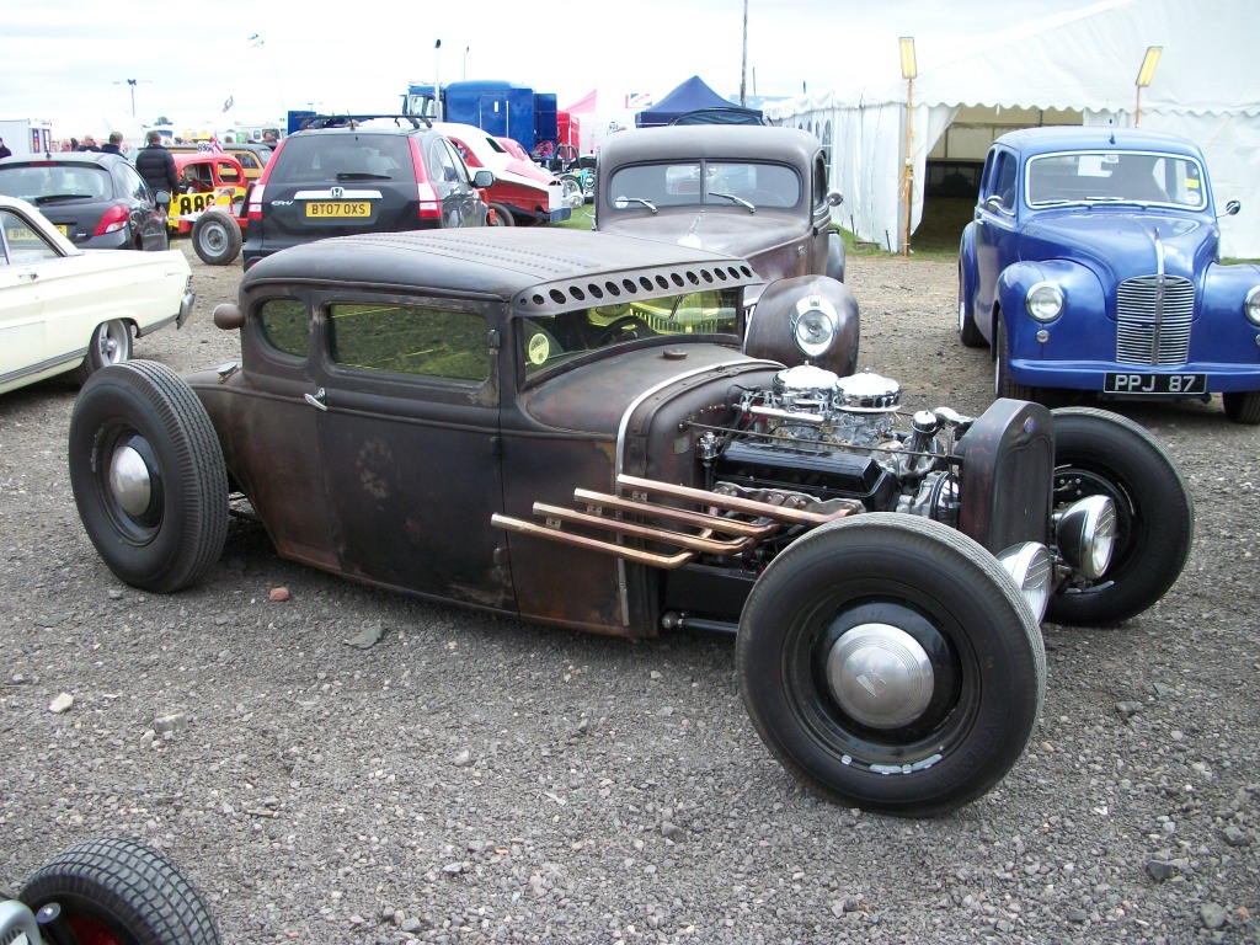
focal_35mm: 35
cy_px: 472
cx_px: 630
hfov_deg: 52.6
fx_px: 1274
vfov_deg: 40.7
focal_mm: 6.3
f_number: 3.1
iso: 134
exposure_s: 1/500
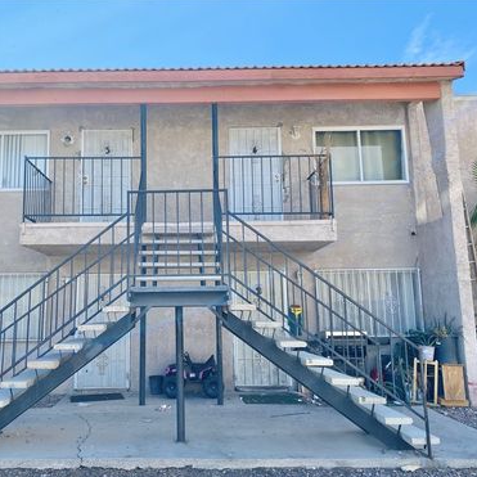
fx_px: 483
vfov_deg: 52.5
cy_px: 237
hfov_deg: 51.9
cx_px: 172
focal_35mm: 31
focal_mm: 4.25
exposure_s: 1/1157
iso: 32
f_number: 1.8
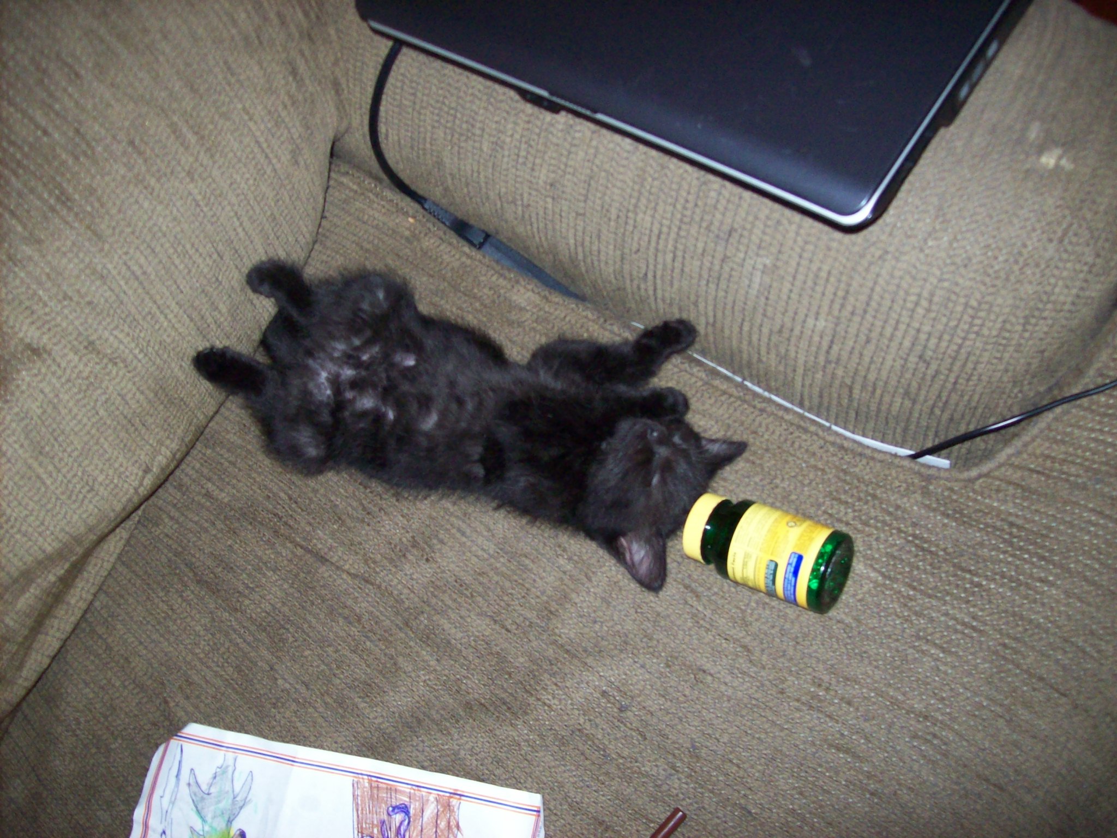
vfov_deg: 39.7
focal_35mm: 36
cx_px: 558
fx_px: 1162
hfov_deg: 51.4
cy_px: 419
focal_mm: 6
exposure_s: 1/64
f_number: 2.7
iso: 200
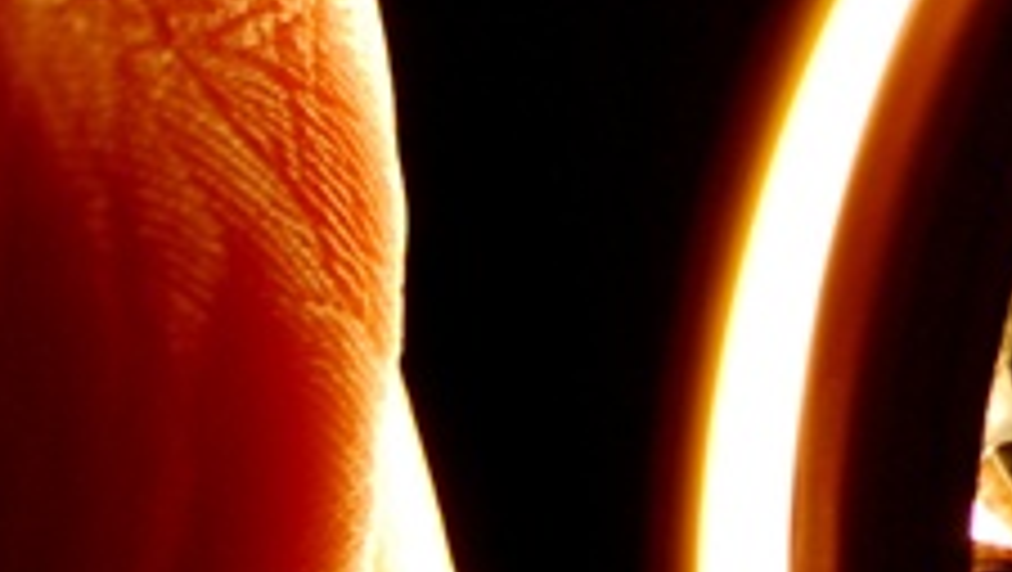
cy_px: -466
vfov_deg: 4.8
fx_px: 6724
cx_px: 2064
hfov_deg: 8.2
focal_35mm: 250
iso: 200
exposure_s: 1/40
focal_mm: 35
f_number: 5.3
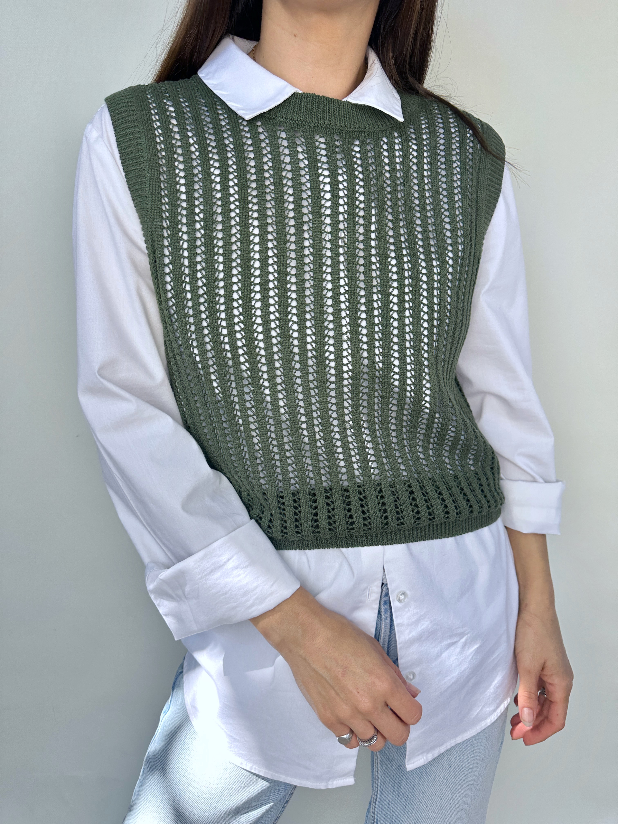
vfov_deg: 71.6
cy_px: 412
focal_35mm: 24
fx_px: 571
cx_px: 309
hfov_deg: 56.8
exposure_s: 1/399
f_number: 1.78
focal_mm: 6.86
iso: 80
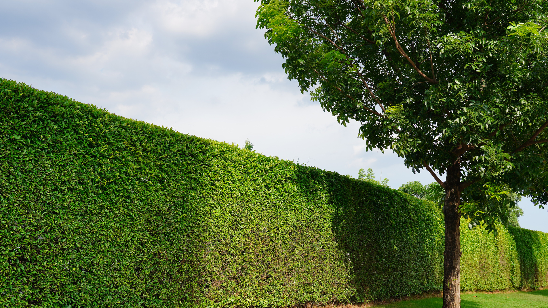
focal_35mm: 35
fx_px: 509
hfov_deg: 56.6
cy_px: 161
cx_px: 255
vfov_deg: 33.7
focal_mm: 30
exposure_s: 1/200
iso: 100
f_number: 8
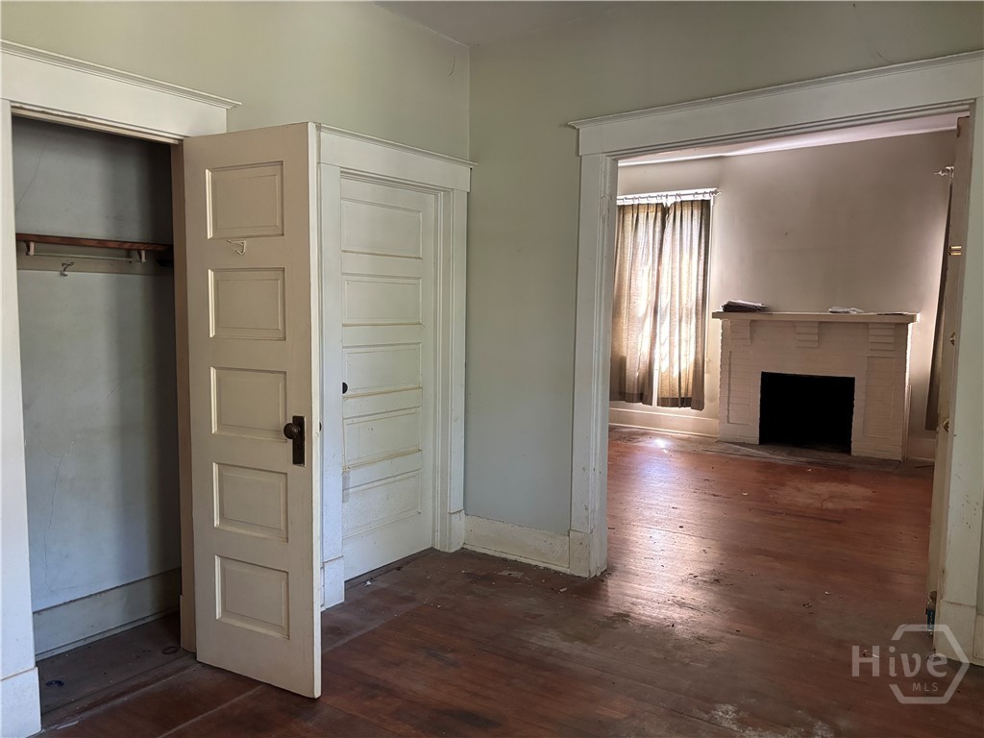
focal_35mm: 26
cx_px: 492
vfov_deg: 53.1
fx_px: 739
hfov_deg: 67.3
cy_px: 369
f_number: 1.6
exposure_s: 1/60
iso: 500
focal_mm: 5.96
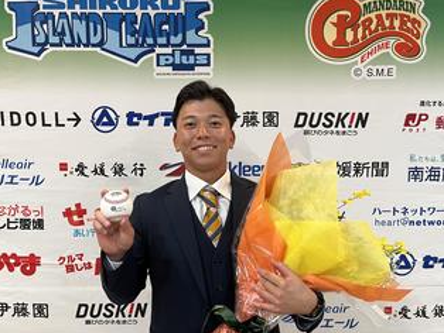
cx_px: 199
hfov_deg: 61.5
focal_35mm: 29
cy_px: 183
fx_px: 372
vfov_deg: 48.2
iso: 160
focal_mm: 5.1
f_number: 1.6
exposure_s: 1/60
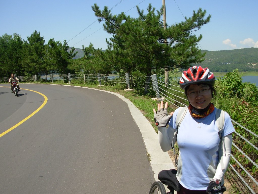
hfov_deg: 49.0
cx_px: 129
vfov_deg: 37.7
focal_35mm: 38
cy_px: 97
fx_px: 283
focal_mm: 6.3
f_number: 2.9
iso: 50
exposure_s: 1/912
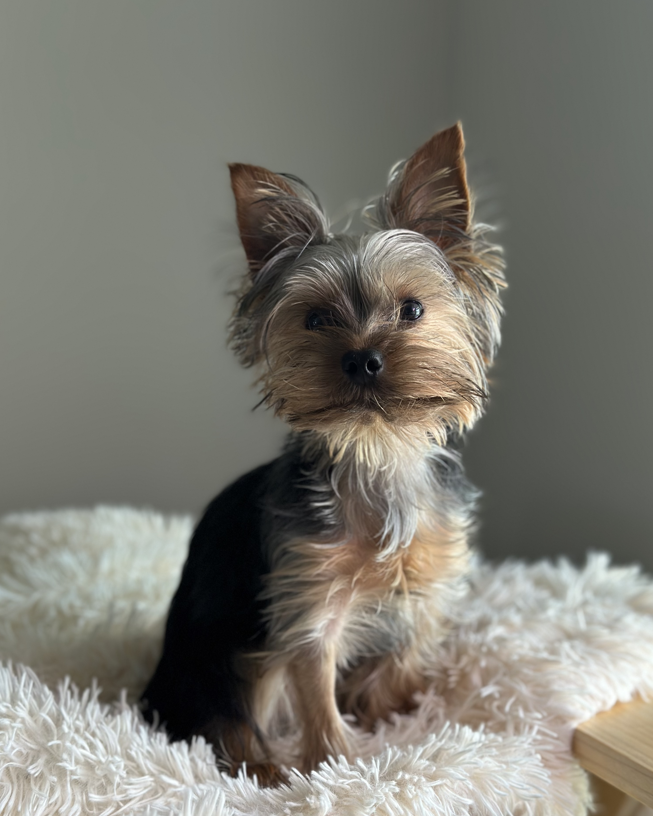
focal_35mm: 51
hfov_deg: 29.7
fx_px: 1232
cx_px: 331
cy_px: 424
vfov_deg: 36.7
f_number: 1.78
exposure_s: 1/49
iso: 160
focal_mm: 6.86
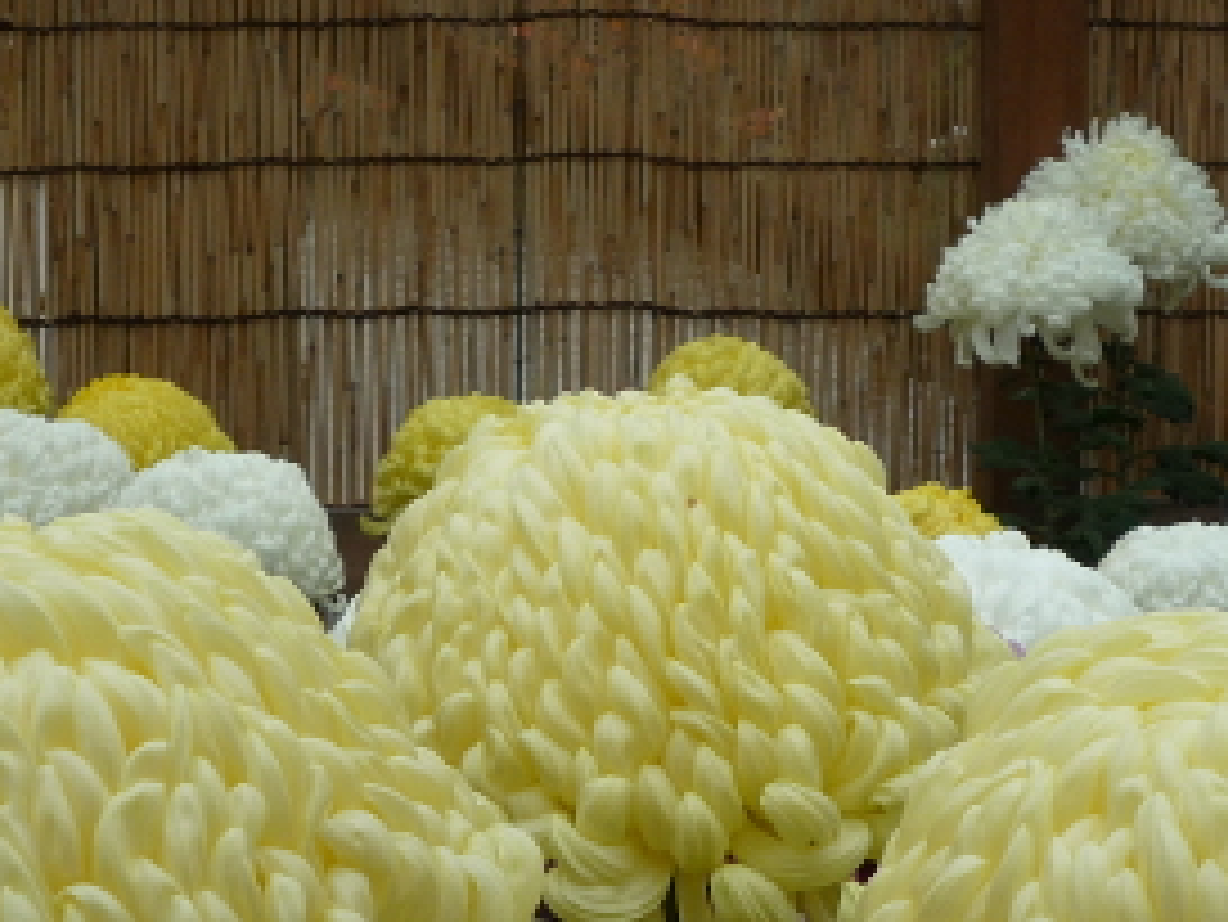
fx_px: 3656
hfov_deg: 19.1
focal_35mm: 103
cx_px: 679
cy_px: 805
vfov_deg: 14.3
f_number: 4.3
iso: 100
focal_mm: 7.8
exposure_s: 1/160
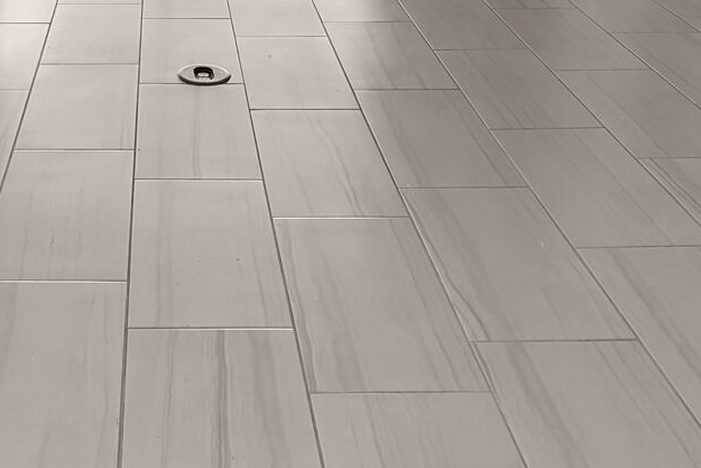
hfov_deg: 34.8
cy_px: -319
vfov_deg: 19.5
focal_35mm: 56
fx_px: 1091
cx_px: 167
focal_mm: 14
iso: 320
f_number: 9
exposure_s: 1/20
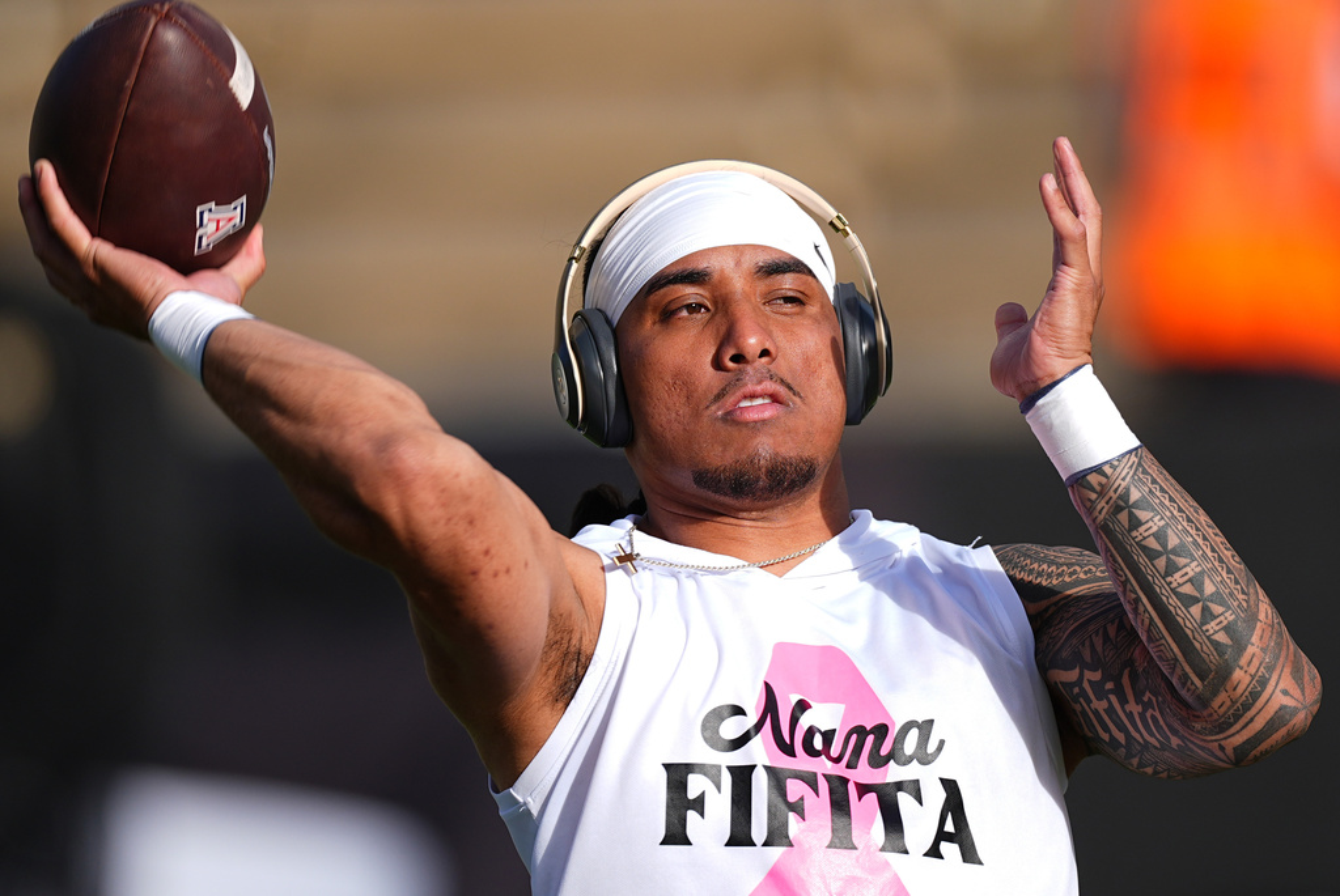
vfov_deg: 1.5
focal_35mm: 900
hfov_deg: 2.3
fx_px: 33533
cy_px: 448
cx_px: 670
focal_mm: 600
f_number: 4
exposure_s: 1/1600
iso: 200
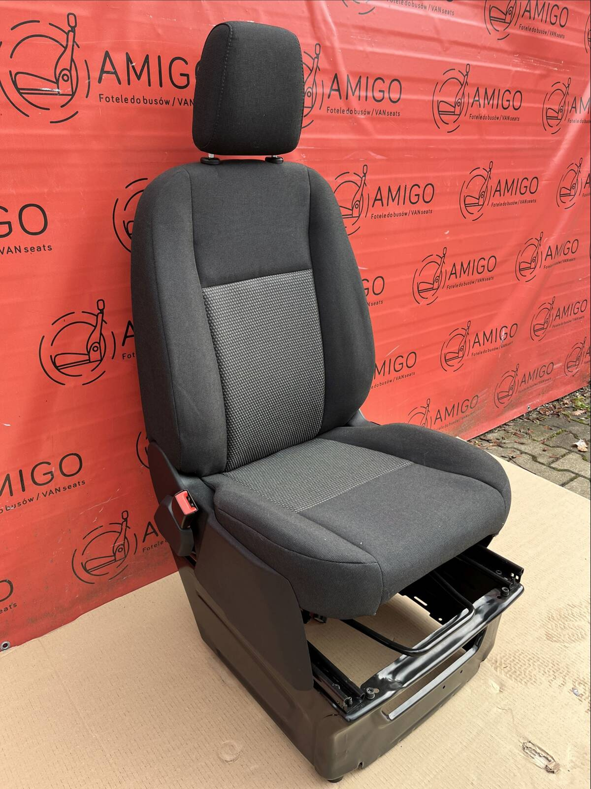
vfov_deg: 67.3
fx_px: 592
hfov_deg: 53.1
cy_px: 394
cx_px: 296
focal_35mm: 26
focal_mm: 5.1
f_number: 1.6
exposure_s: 1/184
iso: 40
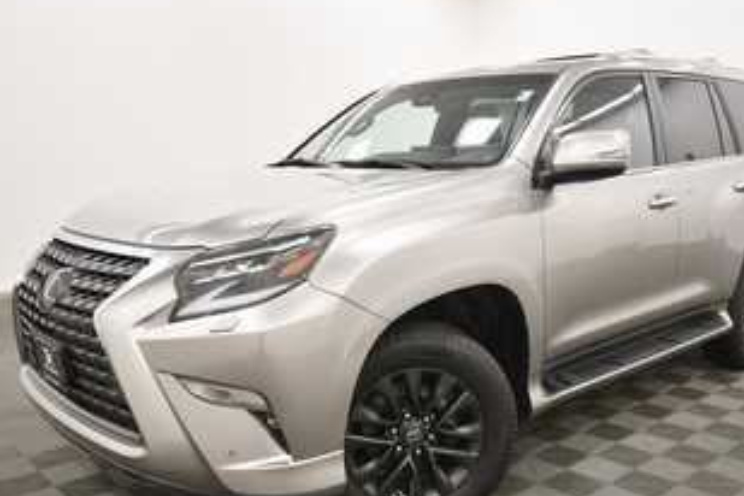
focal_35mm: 35
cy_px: 290
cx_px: 421
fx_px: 723
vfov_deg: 37.7
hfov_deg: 54.3
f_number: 5.6
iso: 1000
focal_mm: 18
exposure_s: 1/125
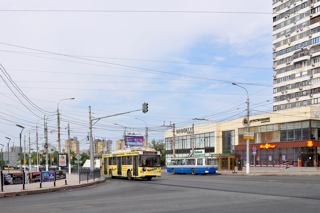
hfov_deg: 57.3
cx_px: 160
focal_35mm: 33
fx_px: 293
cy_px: 106
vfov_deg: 39.9
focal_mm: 22
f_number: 8
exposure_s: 1/500
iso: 200
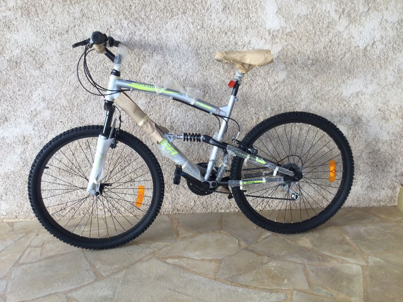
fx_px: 361
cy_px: 151
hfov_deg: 58.4
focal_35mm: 31
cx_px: 202
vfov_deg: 45.4
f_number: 2.4
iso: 32
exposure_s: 1/100
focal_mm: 3.3
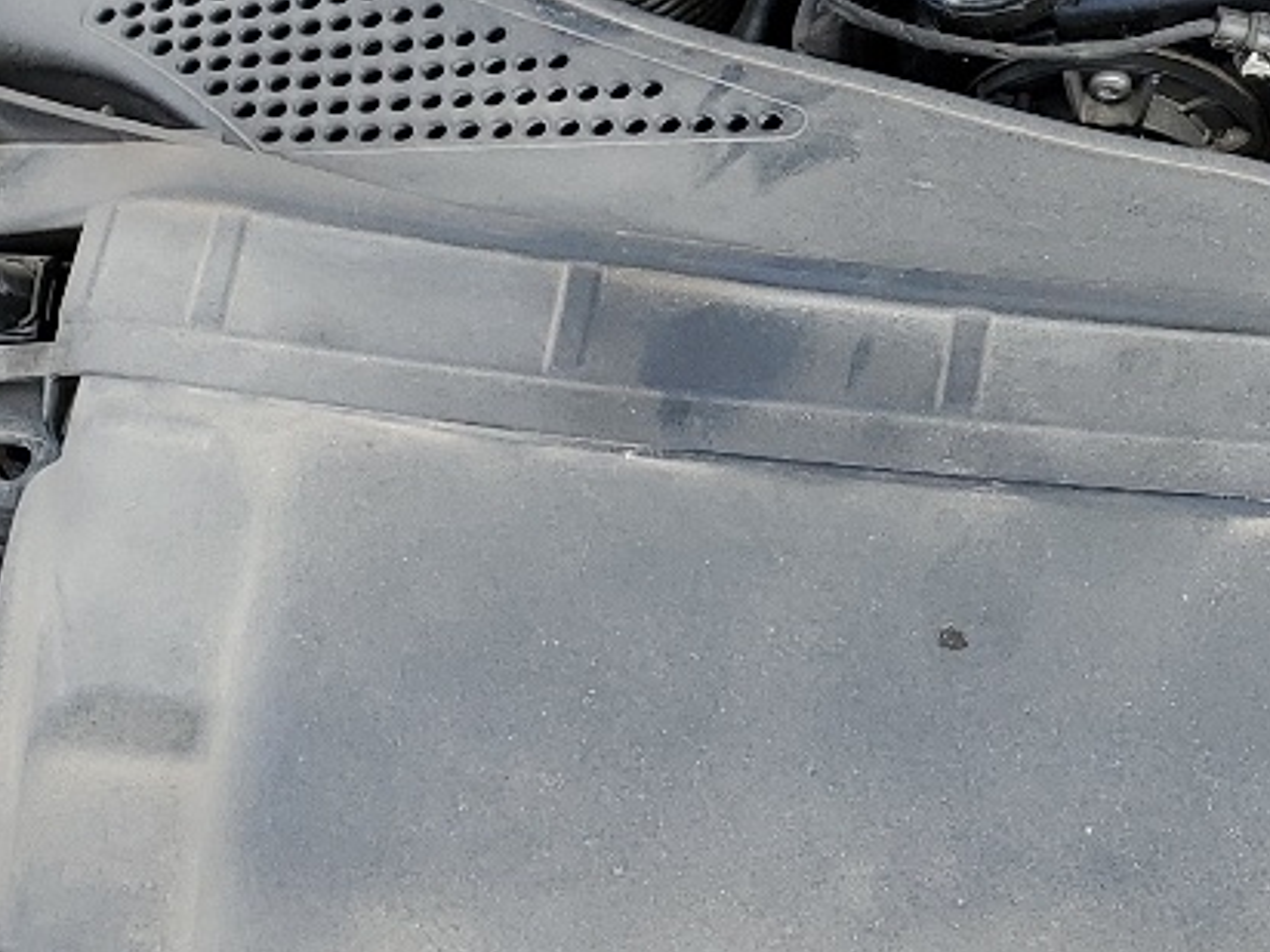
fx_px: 3706
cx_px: 1674
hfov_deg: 18.1
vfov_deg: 14.0
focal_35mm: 101
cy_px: -327
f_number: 1.5
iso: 50
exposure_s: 1/476
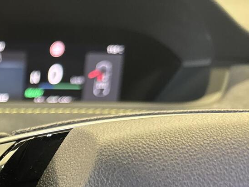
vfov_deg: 21.1
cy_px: 245
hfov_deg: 26.3
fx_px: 453
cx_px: -72
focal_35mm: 63
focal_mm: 6.76
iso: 400
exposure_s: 1/50
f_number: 1.78
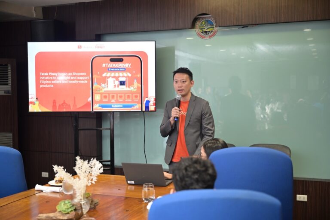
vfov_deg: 29.9
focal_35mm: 45
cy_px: 110
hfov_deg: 43.6
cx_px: 165
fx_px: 412
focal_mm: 45
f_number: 2.8
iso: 1600
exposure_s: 1/200
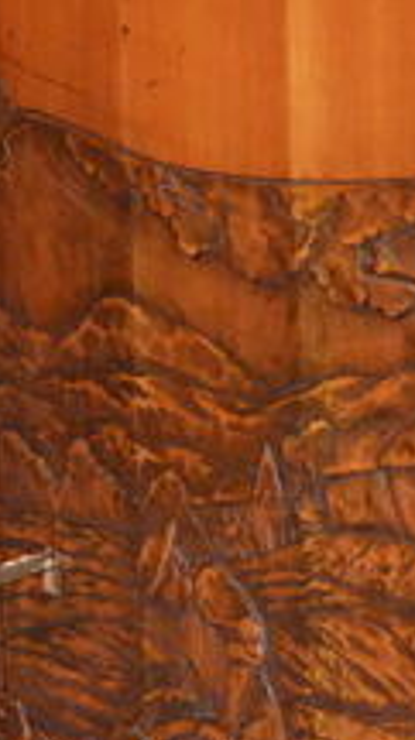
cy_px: 555
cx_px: 583
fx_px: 7124
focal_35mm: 363
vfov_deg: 5.9
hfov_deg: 3.3
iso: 2500
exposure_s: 1/60
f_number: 2.8
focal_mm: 50
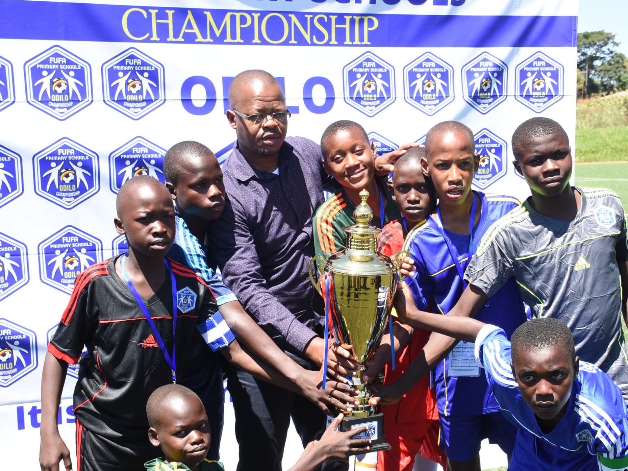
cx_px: 335
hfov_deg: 35.7
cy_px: 284
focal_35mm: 54
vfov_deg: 27.1
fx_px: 973
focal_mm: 27
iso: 400
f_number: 8
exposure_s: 1/320
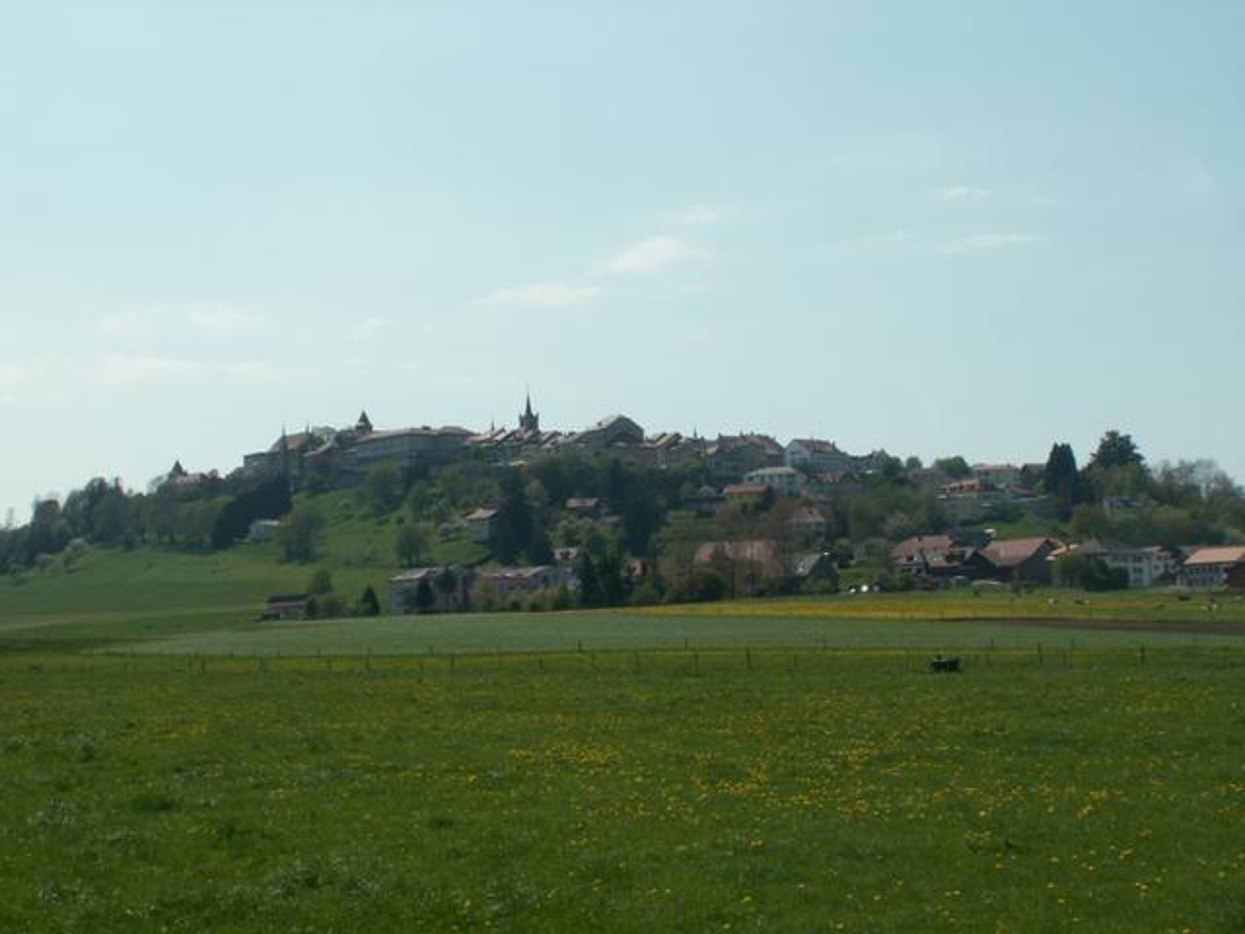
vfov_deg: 27.5
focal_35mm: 53
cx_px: 622
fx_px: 1906
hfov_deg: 36.2
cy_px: 467
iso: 50
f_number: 8
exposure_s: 1/250
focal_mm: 8.84
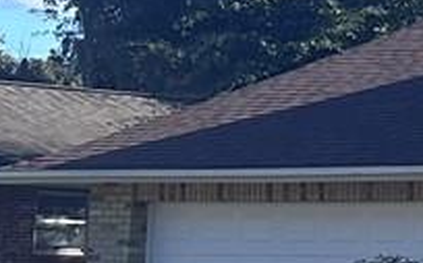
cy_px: 124
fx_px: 2303
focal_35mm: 200
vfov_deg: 6.5
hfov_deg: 8.0
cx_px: 1507
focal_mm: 6.86
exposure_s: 1/2410
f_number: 1.78
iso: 80
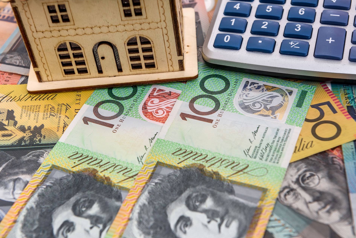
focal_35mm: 74
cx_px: 176
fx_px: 732
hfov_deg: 27.3
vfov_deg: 18.4
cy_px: 117
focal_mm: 70
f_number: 9
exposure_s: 1/160
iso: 320
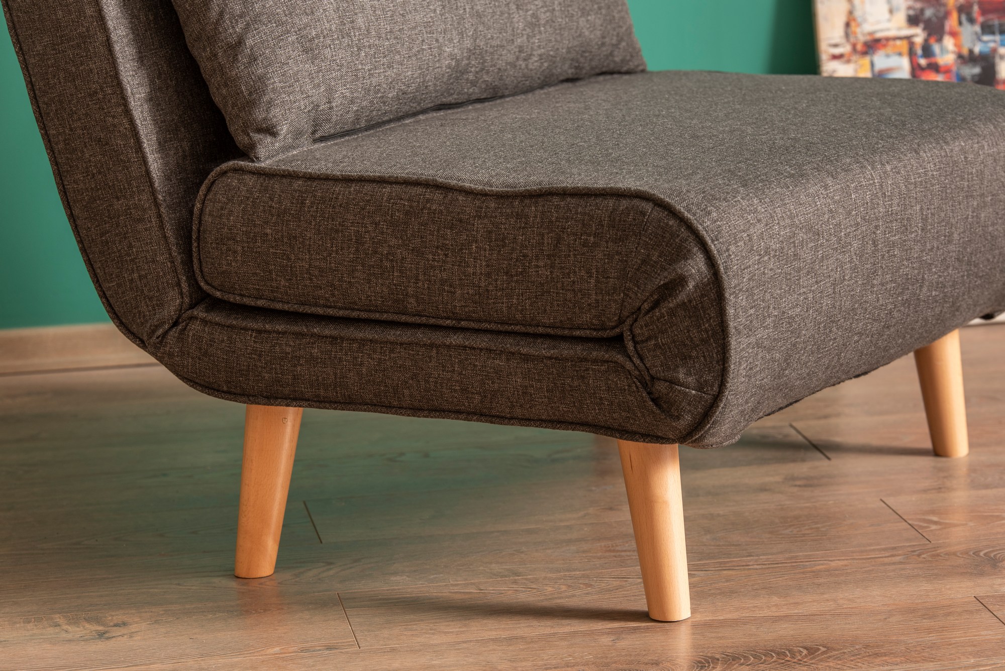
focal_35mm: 122
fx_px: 3407
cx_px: 502
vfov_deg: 11.2
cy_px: 336
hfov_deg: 16.8
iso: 160
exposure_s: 1/160
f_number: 7.1
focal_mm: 122
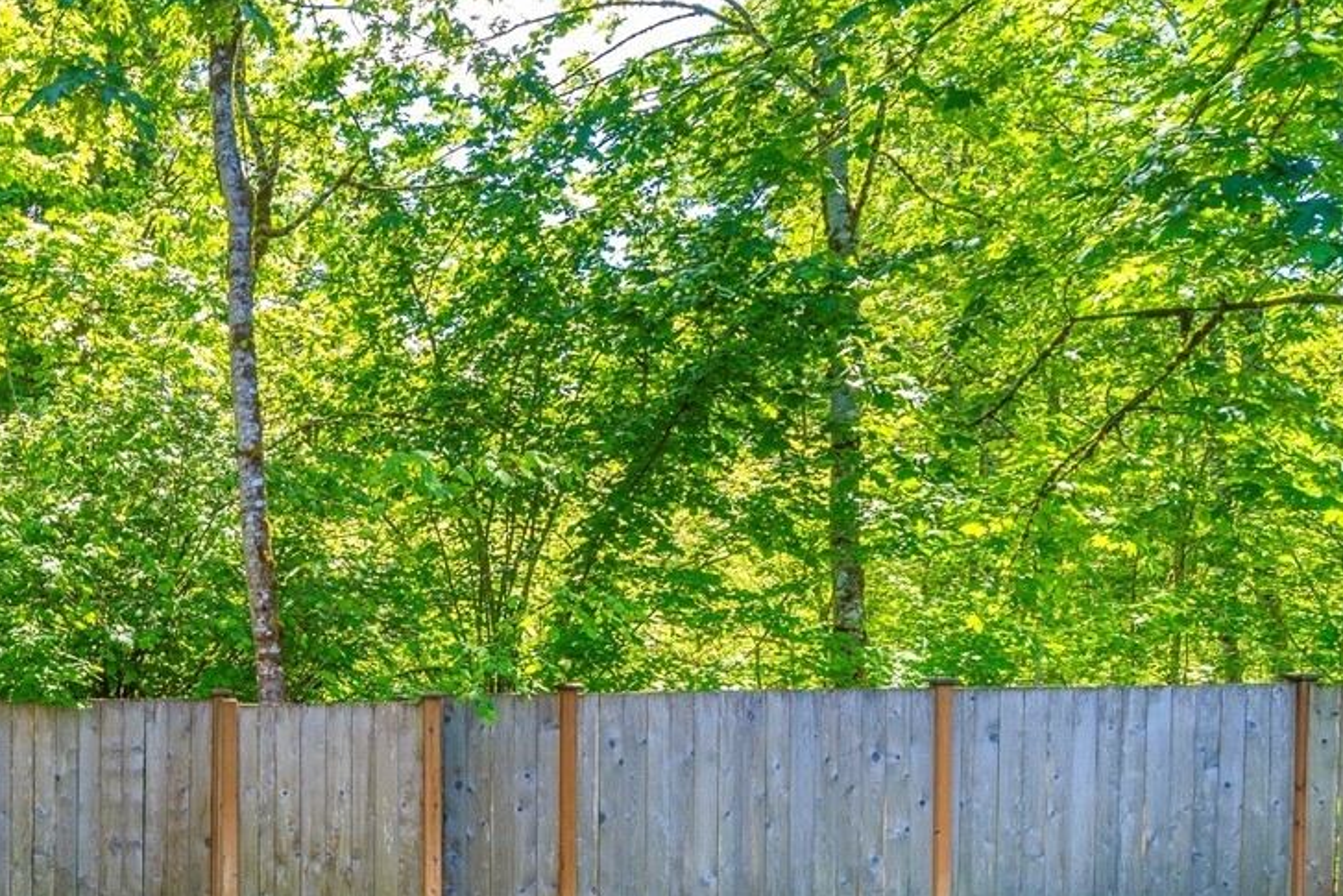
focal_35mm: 28
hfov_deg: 60.5
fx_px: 1045
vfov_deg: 45.0
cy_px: 659
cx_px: 280
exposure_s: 1/30
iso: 125
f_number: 6.7
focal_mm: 12
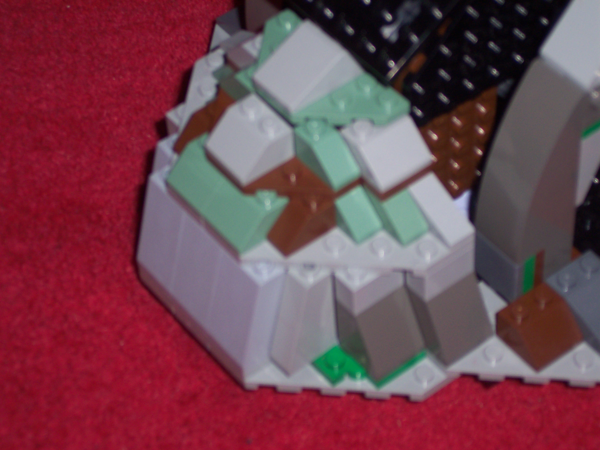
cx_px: 300
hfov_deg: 17.3
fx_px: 1975
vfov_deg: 13.0
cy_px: 225
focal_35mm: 114
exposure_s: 1/90
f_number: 4.8
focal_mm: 24
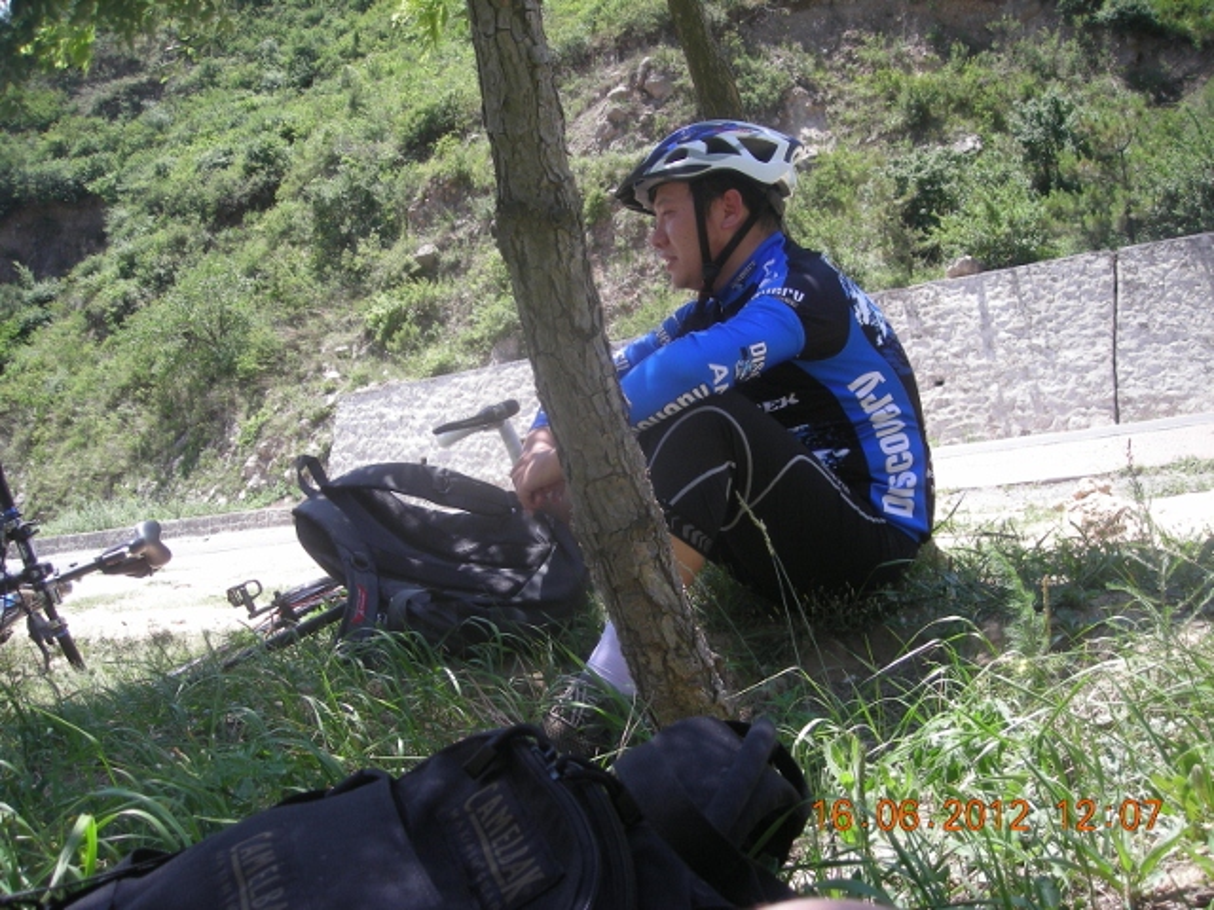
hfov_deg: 52.6
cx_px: 607
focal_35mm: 35
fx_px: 1227
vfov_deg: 40.7
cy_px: 455
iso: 50
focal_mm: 5.7
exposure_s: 1/220
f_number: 2.8
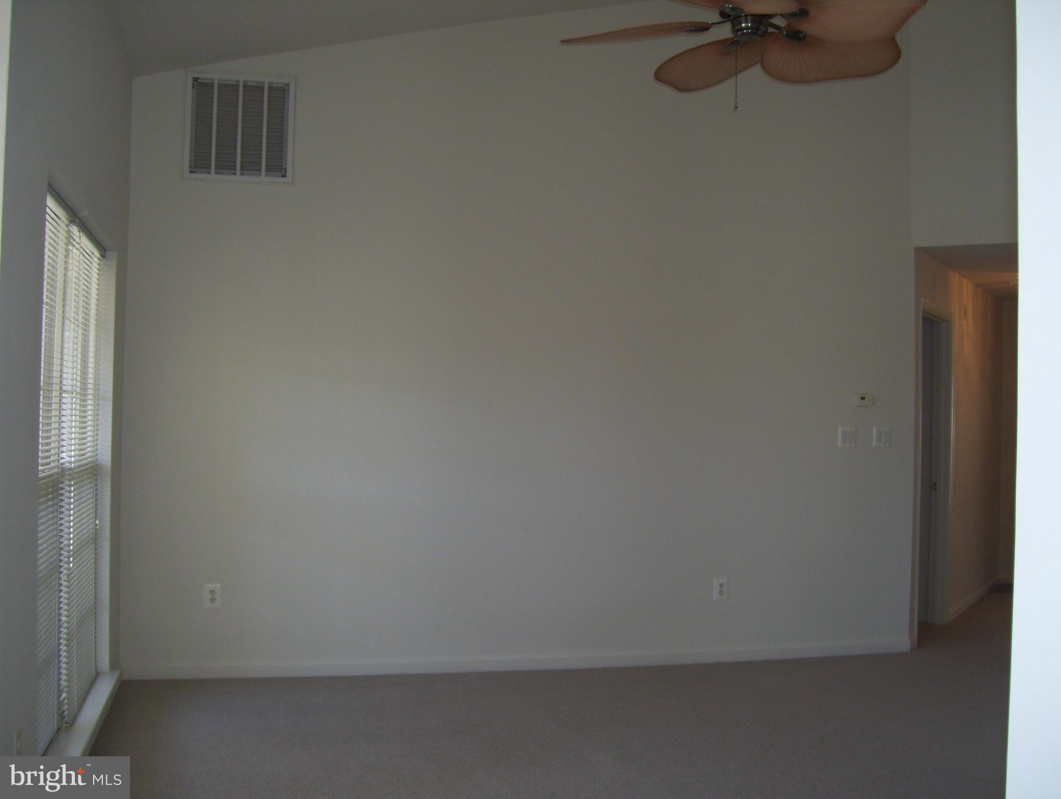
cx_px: 530
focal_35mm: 36
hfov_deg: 51.3
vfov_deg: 39.7
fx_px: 1105
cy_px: 400
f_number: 2.7
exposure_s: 1/60
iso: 80
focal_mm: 6
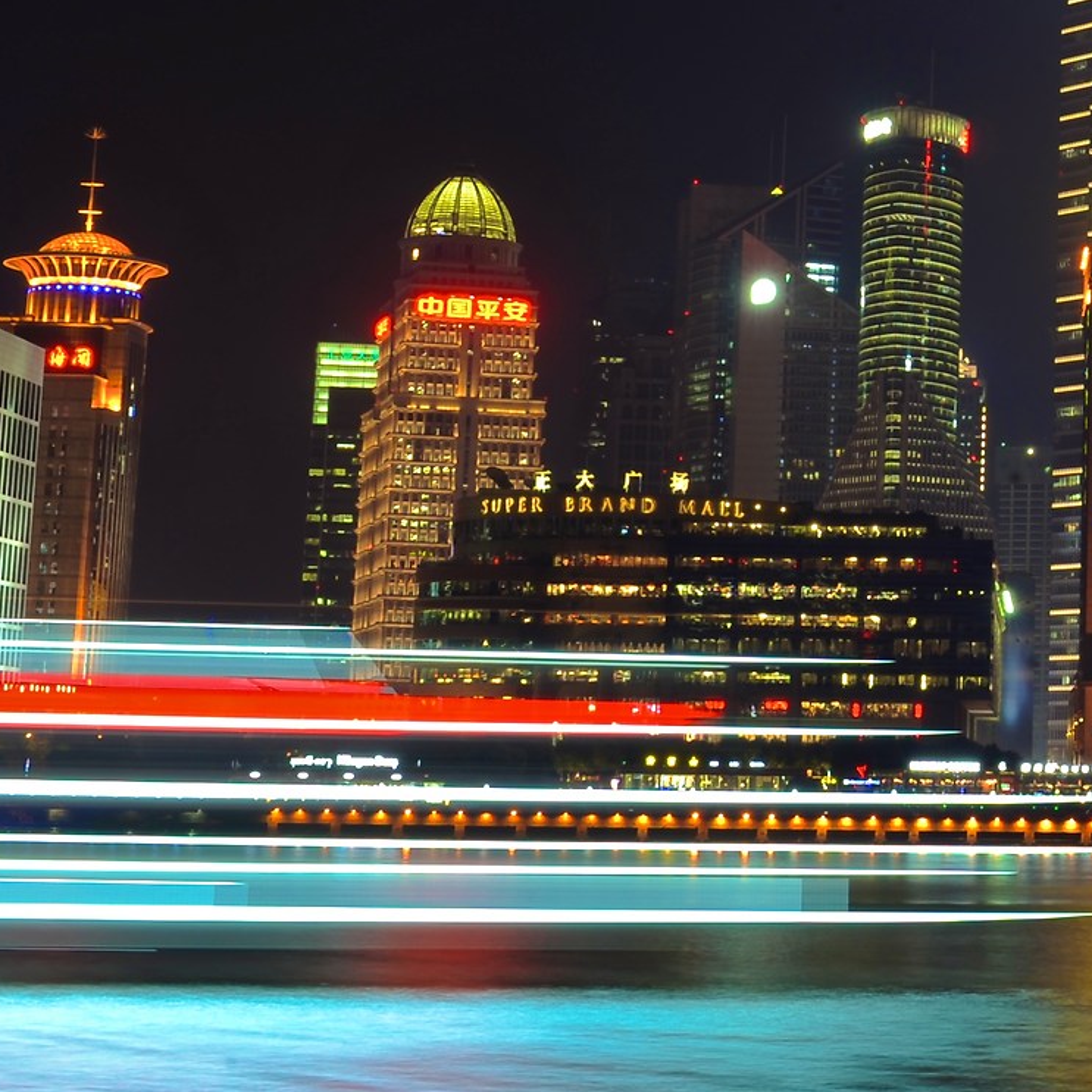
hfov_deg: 17.4
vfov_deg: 17.7
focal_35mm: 96
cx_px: 1246
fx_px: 3426
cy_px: -15
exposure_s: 13
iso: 100
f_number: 22
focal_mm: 35
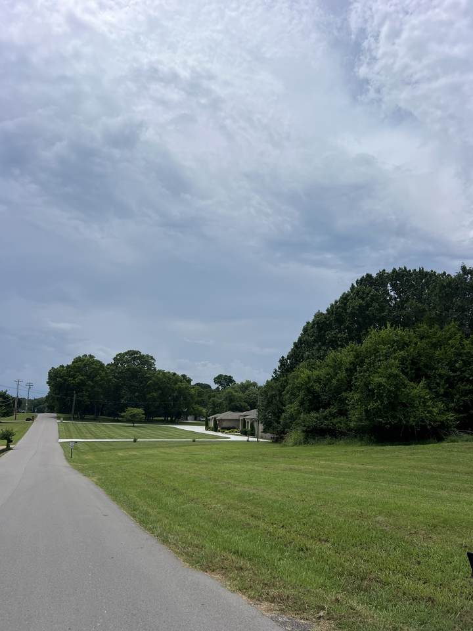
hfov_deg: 53.1
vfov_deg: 67.3
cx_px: 236
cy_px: 316
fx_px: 474
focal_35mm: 26
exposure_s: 1/12658
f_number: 1.5
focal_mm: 5.7
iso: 50
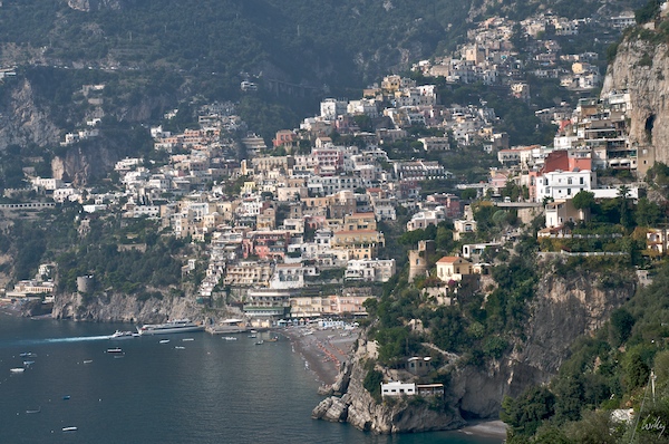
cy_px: 222
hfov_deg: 20.6
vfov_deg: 13.8
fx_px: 1837
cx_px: 334
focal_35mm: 99
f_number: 10
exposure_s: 1/400
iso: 200
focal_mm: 66
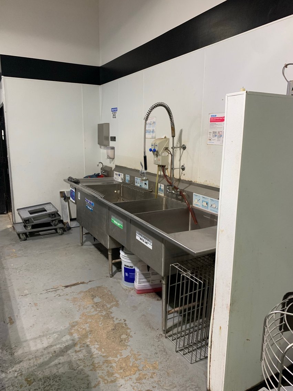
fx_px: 293
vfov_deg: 67.3
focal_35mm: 26
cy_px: 196
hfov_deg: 53.1
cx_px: 146
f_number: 1.8
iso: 250
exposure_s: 1/60
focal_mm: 4.25
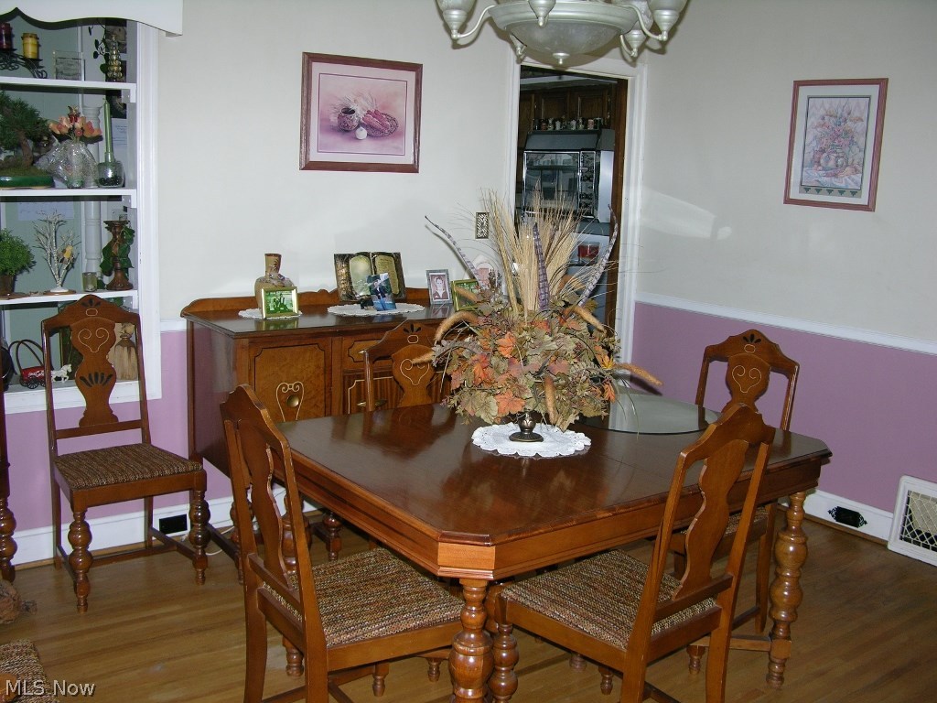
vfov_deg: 40.7
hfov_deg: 52.6
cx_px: 468
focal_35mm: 35
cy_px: 352
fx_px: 947
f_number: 2.8
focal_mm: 8.9
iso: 100
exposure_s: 1/60.1
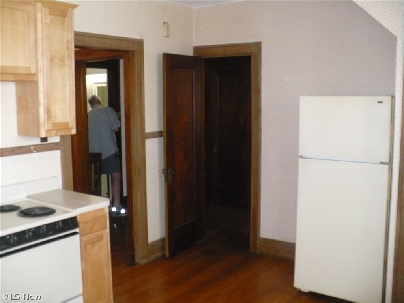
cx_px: 202
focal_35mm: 37
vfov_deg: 38.7
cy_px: 152
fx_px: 432
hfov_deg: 50.1
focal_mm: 6.1
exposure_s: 1/30
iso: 320
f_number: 2.8
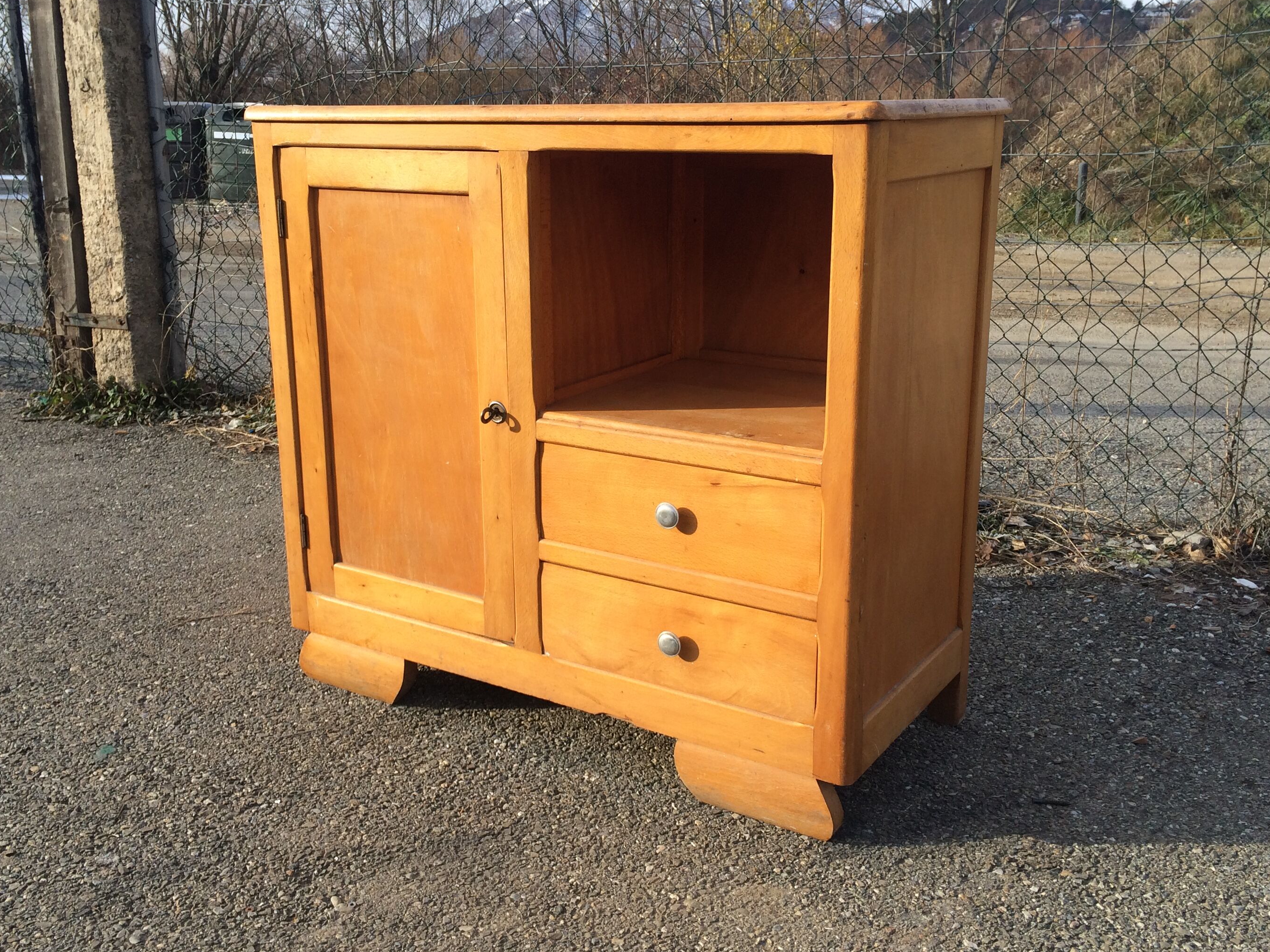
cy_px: 448
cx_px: 614
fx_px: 1284
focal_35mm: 35
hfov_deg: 52.6
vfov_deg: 40.7
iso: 32
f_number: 2.2
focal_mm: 4.15
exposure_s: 1/595
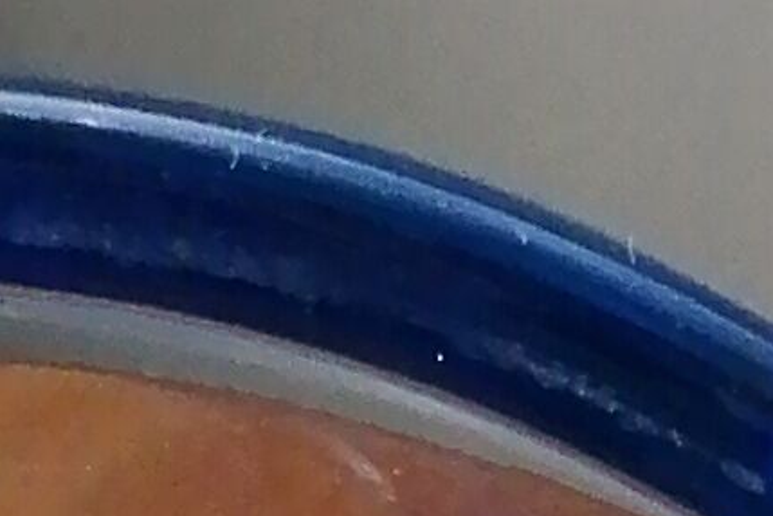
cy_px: 1169
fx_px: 5625
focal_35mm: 262
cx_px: 13
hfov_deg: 7.8
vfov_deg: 5.1
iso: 160
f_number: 1.8
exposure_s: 1/362
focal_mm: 3.6
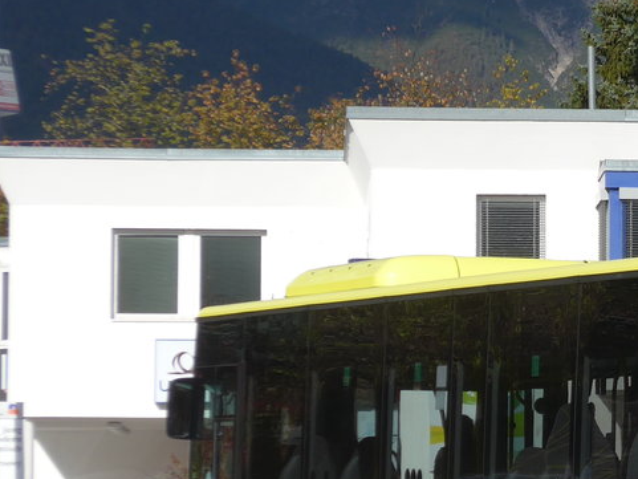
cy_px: 296
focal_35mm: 257
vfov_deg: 5.8
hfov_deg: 7.6
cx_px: 772
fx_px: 4738
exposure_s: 1/800
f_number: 4.8
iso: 80
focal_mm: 20.4
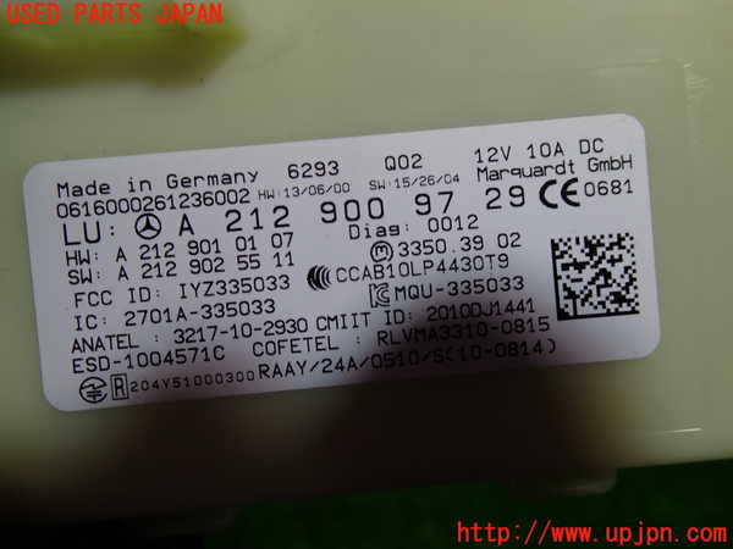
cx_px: 366
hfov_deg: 60.0
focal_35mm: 30
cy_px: 274
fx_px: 635
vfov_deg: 46.8
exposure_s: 1/80
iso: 100
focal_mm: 5.4
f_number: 2.3
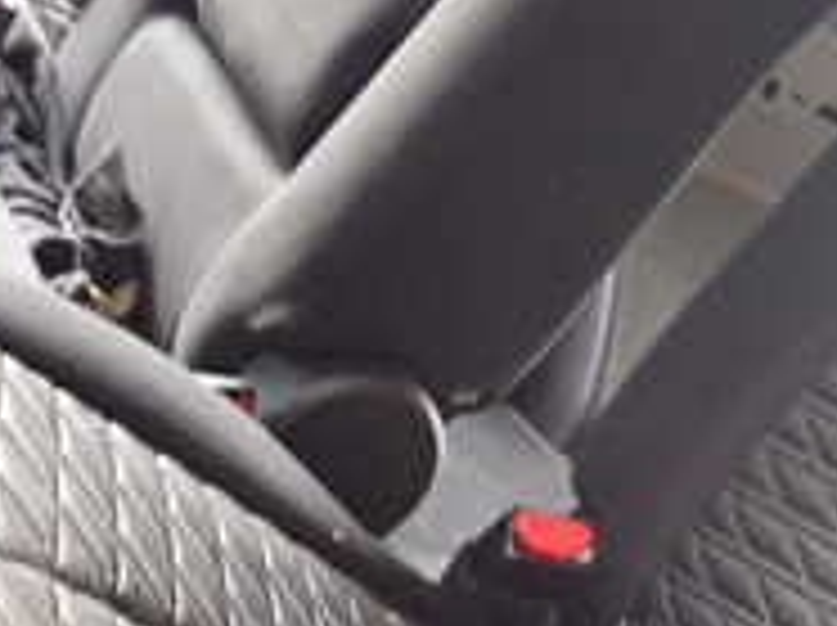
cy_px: 676
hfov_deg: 19.6
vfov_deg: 14.9
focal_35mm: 97
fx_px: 2342
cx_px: 855
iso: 500
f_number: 2.3
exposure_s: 1/30
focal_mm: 5.4
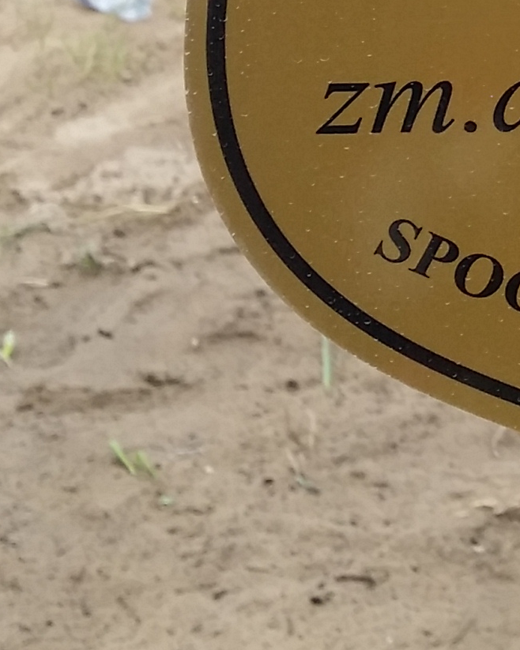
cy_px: -72
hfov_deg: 12.1
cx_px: 825
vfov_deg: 15.6
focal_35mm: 120
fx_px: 2309
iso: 50
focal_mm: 4.13
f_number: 2.2
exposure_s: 1/364
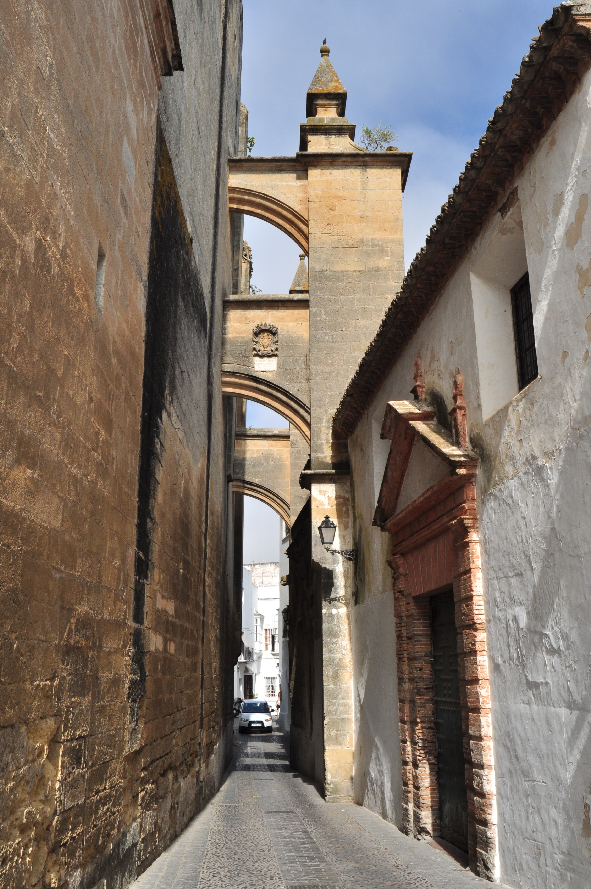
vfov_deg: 55.2
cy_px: 444
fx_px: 852
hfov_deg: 38.3
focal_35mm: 34
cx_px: 296
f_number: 18
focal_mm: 23
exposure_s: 1/200
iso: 250
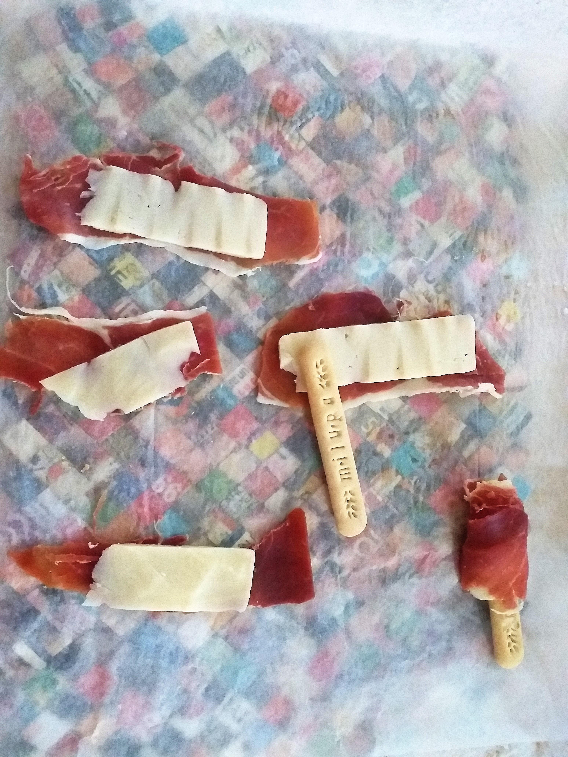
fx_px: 569
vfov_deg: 67.3
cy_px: 378
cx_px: 284
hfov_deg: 53.1
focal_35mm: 26
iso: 500
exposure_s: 1/25
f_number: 1.9
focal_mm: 3.6
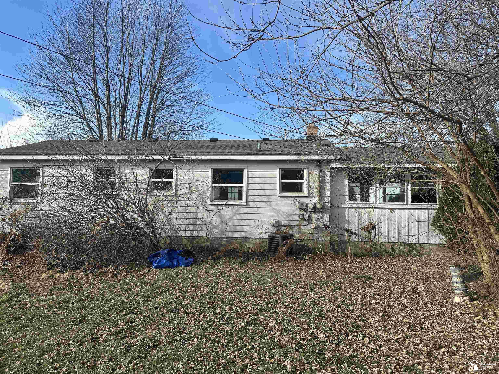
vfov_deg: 56.8
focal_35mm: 24
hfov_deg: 71.6
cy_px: 187
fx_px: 346
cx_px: 250
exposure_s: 1/2525
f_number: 1.78
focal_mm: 6.86
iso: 80
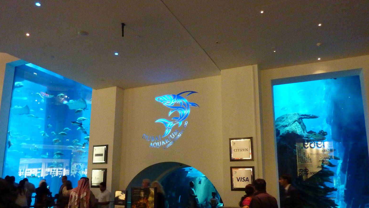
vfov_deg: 41.3
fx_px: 274
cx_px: 184
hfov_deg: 67.9
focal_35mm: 28
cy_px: 125
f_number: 3.3
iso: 800
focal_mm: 4.1
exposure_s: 1/13
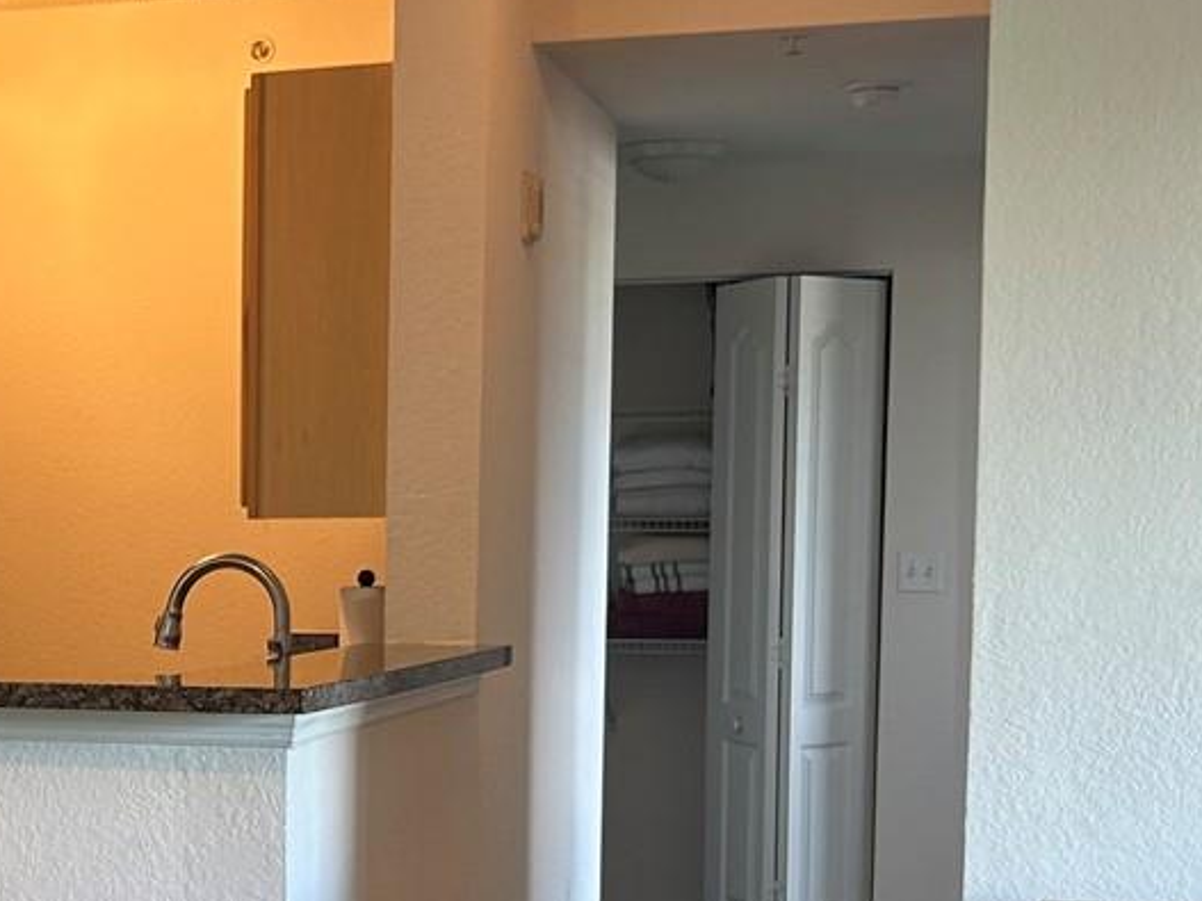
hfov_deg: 23.6
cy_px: 680
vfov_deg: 18.5
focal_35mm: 79
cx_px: -32
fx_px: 2743
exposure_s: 1/60
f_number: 1.5
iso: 80
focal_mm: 5.7
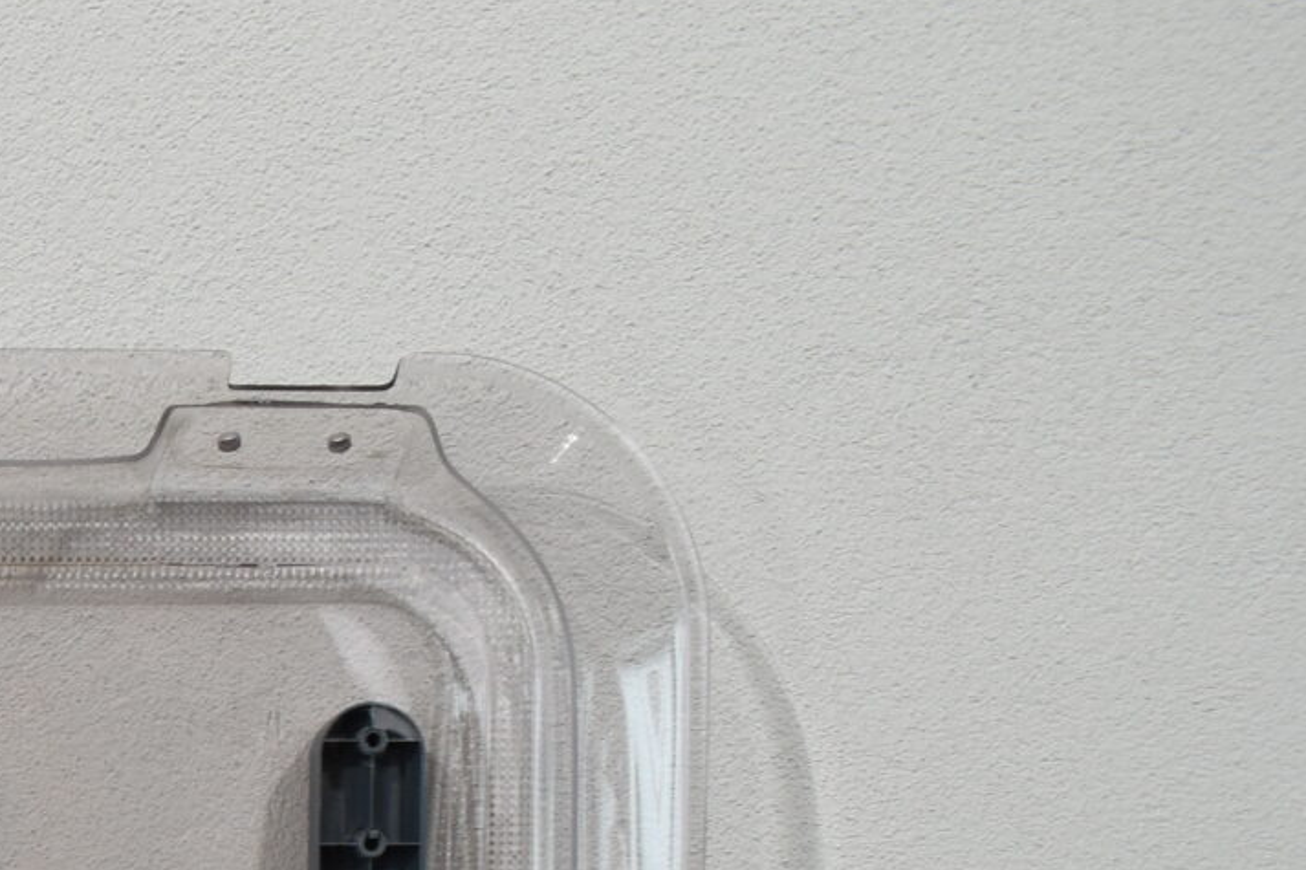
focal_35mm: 97
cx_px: -804
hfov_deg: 18.1
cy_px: 1351
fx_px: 3518
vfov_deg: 13.2
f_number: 5.6
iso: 360
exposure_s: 1/125
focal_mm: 18
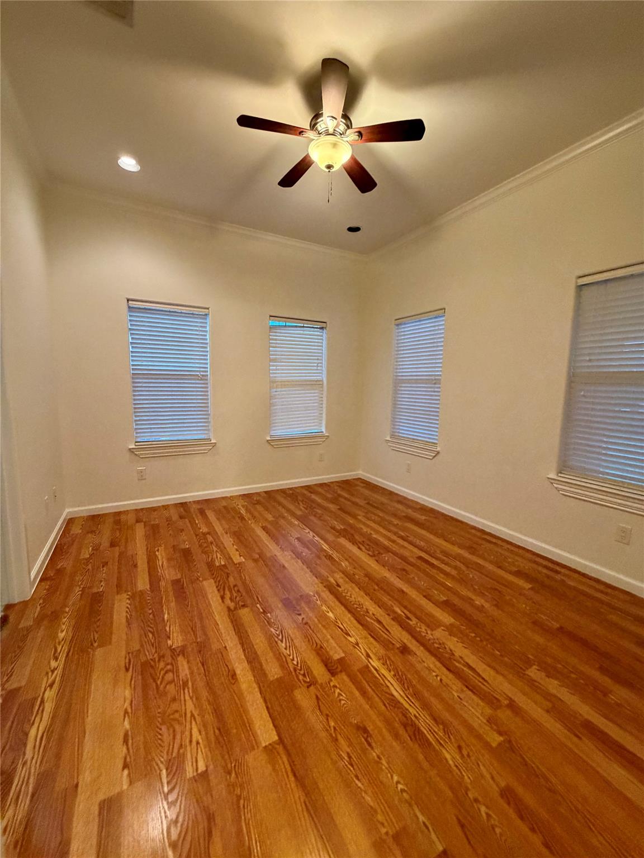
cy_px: 429
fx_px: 347
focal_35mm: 14
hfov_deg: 85.7
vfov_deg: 102.1
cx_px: 322
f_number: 2.2
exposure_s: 1/60
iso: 400
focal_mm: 2.22
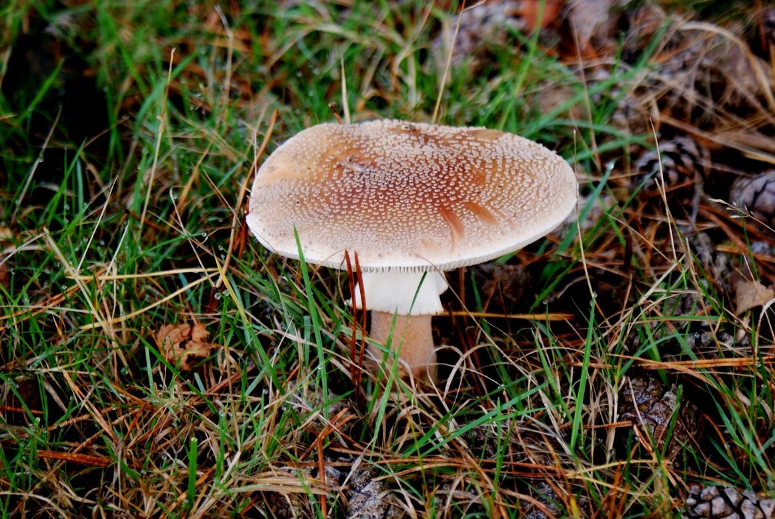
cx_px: 388
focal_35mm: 105
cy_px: 260
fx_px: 2263
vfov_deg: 13.1
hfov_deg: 19.4
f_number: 5.6
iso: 250
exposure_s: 1/125
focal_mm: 70
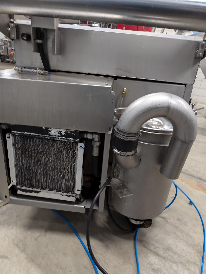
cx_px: 103
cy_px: 137
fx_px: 190
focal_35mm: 24
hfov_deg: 56.9
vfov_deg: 71.5
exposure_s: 1/33.3
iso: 343
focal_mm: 6.9
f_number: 1.68
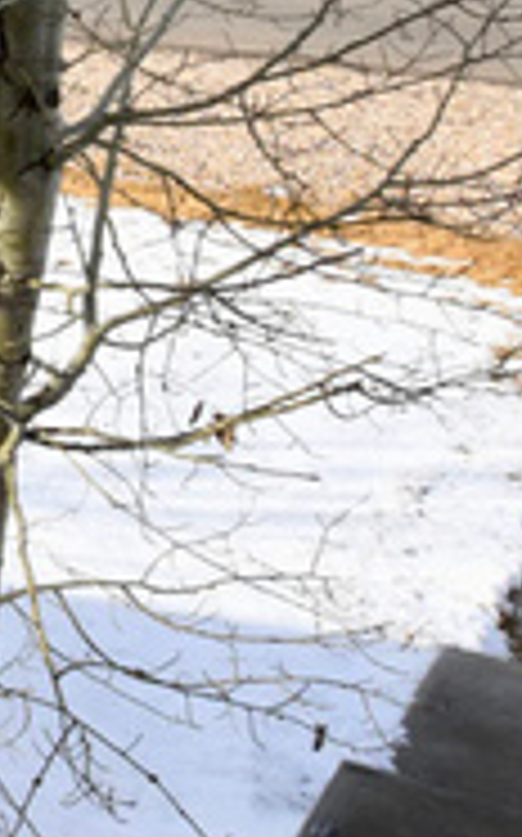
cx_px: -1332
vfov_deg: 22.9
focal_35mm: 84
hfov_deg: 9.3
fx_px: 1915
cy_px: -128
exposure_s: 1/80
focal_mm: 15
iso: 200
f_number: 14
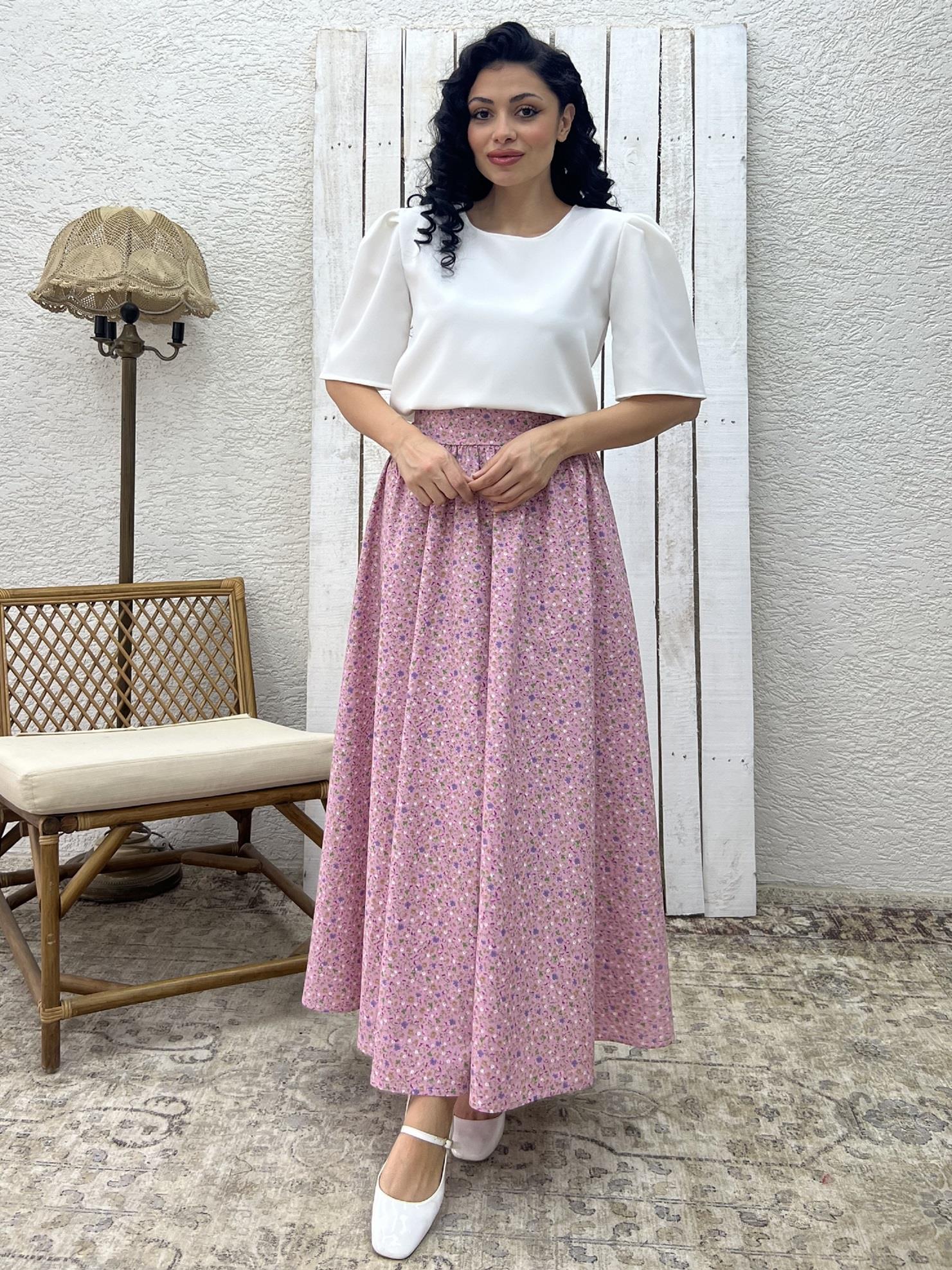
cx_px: 476
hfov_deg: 53.1
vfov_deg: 67.3
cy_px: 635
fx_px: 953
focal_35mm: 26
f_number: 1.5
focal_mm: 5.7
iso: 50
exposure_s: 1/452
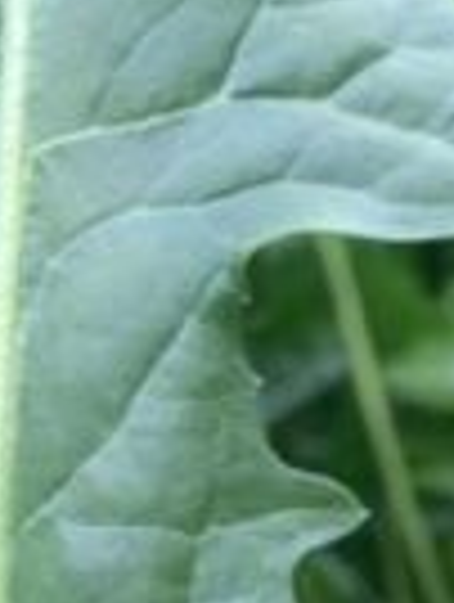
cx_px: -31
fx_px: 3451
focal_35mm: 198
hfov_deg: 7.5
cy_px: 900
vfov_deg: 9.7
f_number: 1.8
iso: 32
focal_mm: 4.25
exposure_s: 1/122
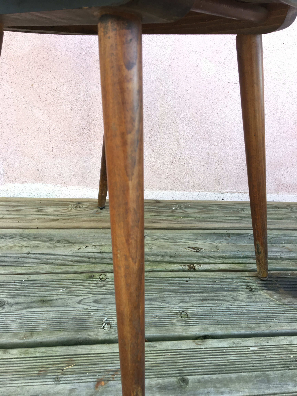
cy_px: 198
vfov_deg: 61.7
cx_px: 148
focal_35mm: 29
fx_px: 332
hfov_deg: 48.2
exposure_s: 1/50
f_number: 2.2
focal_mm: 4.15
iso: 32
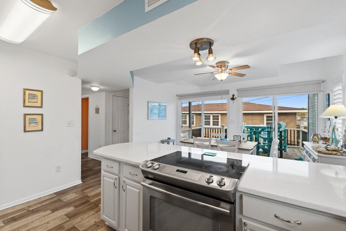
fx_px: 144
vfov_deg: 77.3
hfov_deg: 100.4
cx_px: 173
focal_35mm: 15
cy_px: 116
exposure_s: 1/13
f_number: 4.5
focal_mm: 10
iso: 100
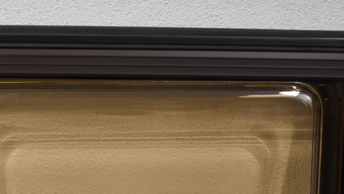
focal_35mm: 119
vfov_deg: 9.8
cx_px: -49
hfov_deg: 17.3
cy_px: 301
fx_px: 1085
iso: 640
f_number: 3.8
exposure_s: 1/250
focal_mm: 24
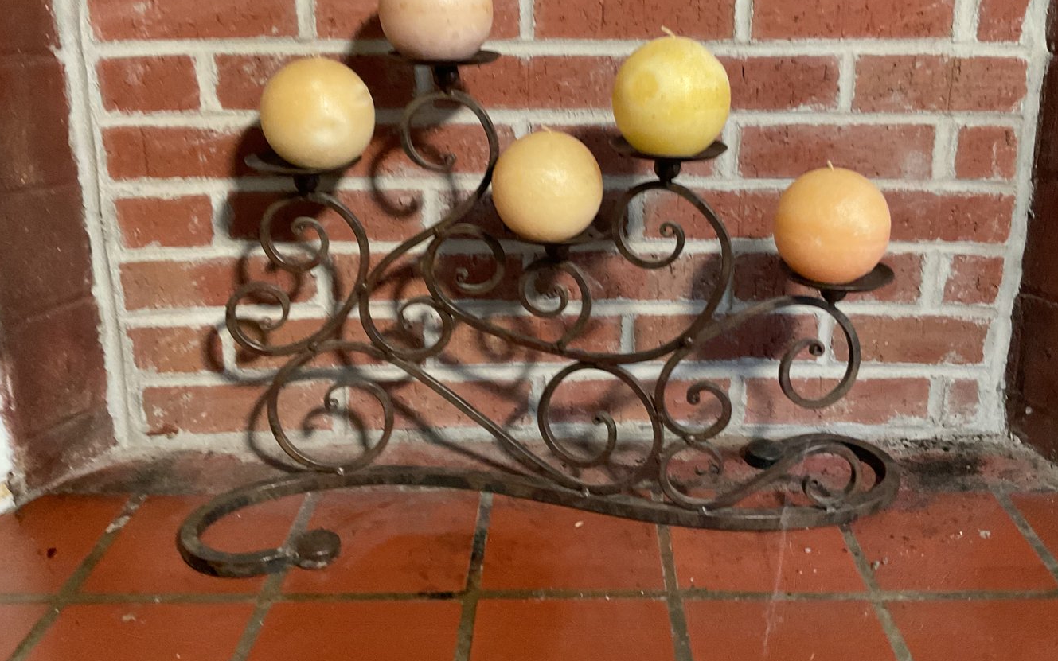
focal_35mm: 35
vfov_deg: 36.0
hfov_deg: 55.2
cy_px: 240
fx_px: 1009
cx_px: 582
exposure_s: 1/60
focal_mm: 3
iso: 200
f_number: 1.8
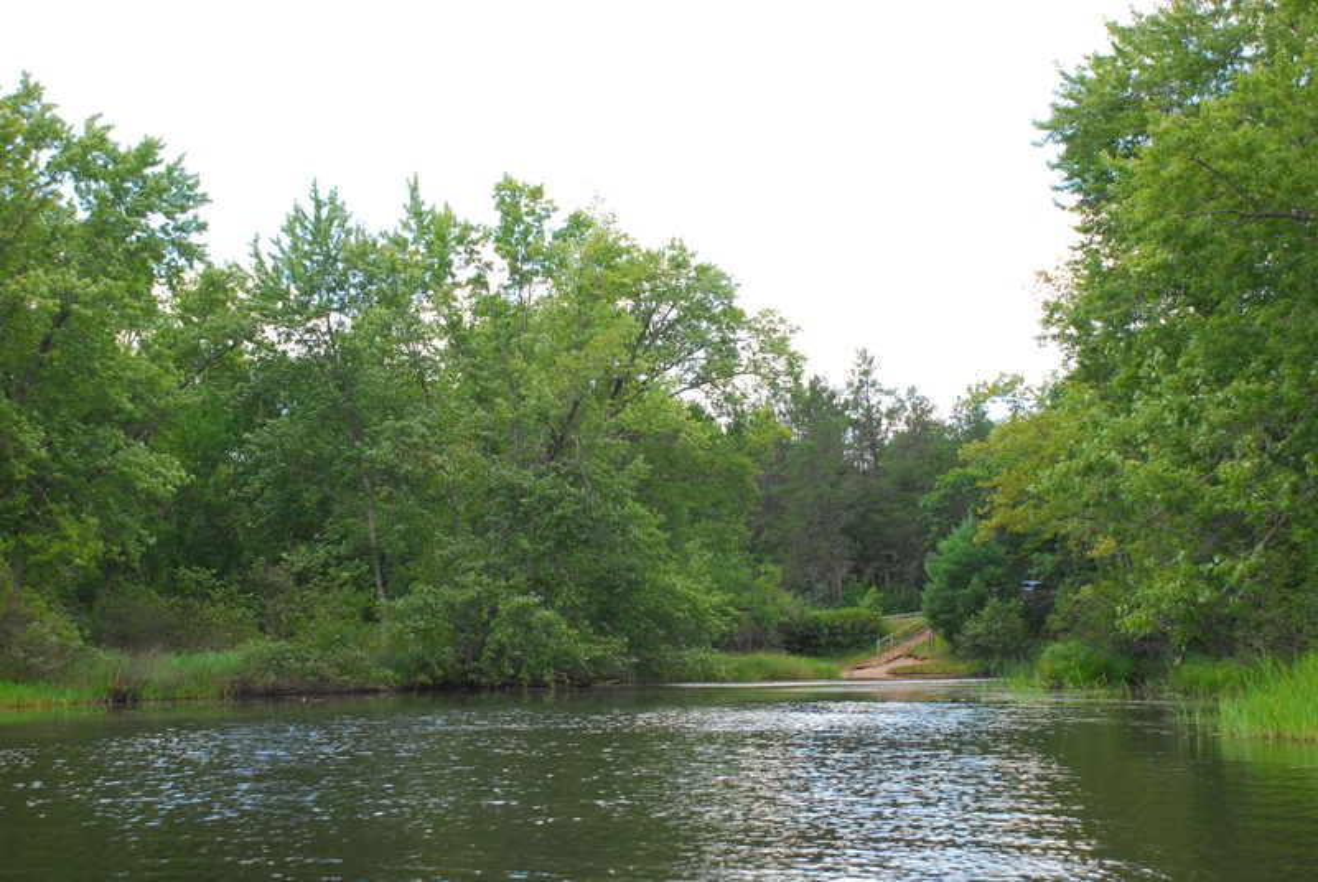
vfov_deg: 22.7
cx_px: 659
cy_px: 441
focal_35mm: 60
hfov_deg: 33.4
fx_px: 2199
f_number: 5.6
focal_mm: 40
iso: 160
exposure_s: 1/125
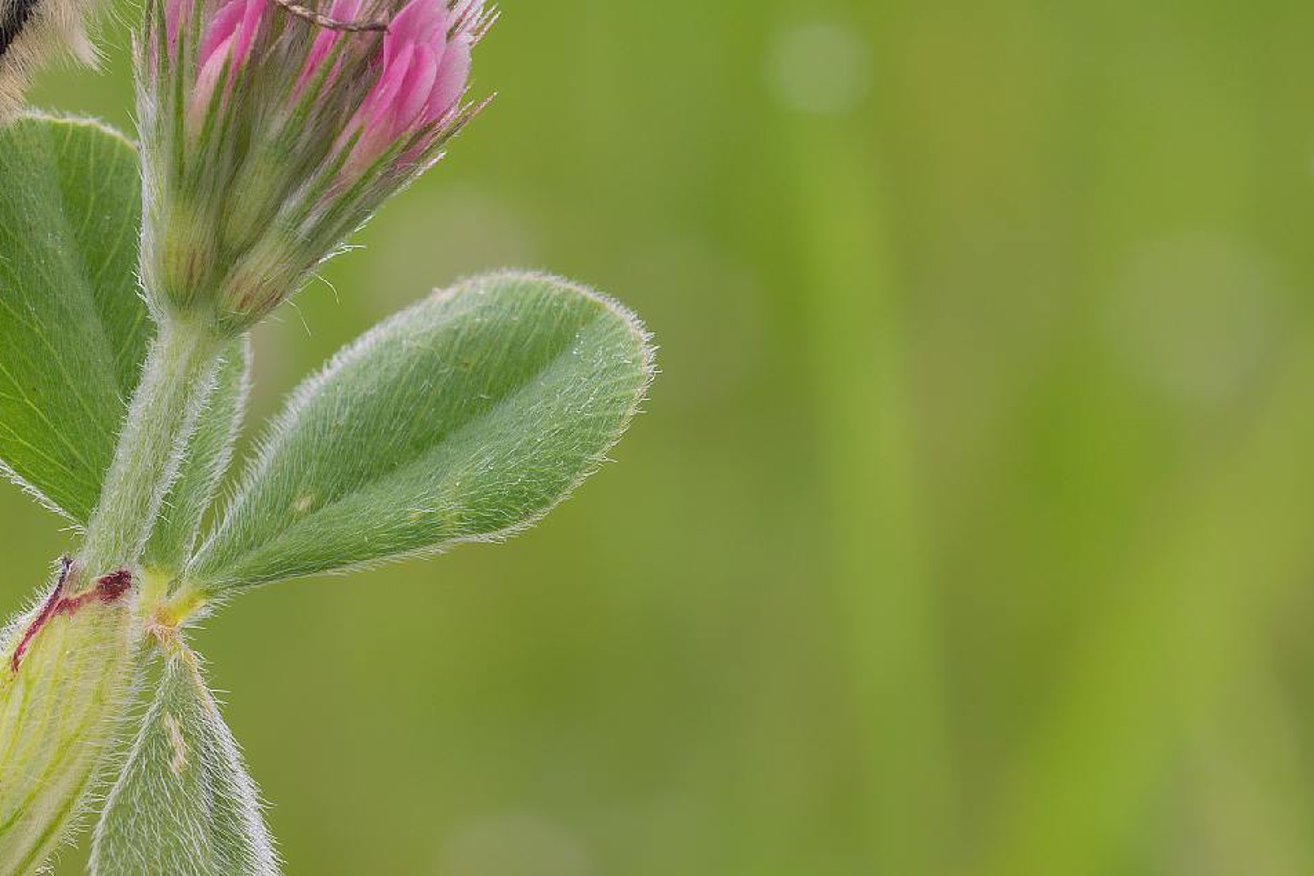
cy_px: 128
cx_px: 51
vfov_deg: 6.6
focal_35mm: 208
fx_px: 7593
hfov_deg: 9.8
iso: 100
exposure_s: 1/13
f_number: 9
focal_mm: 60
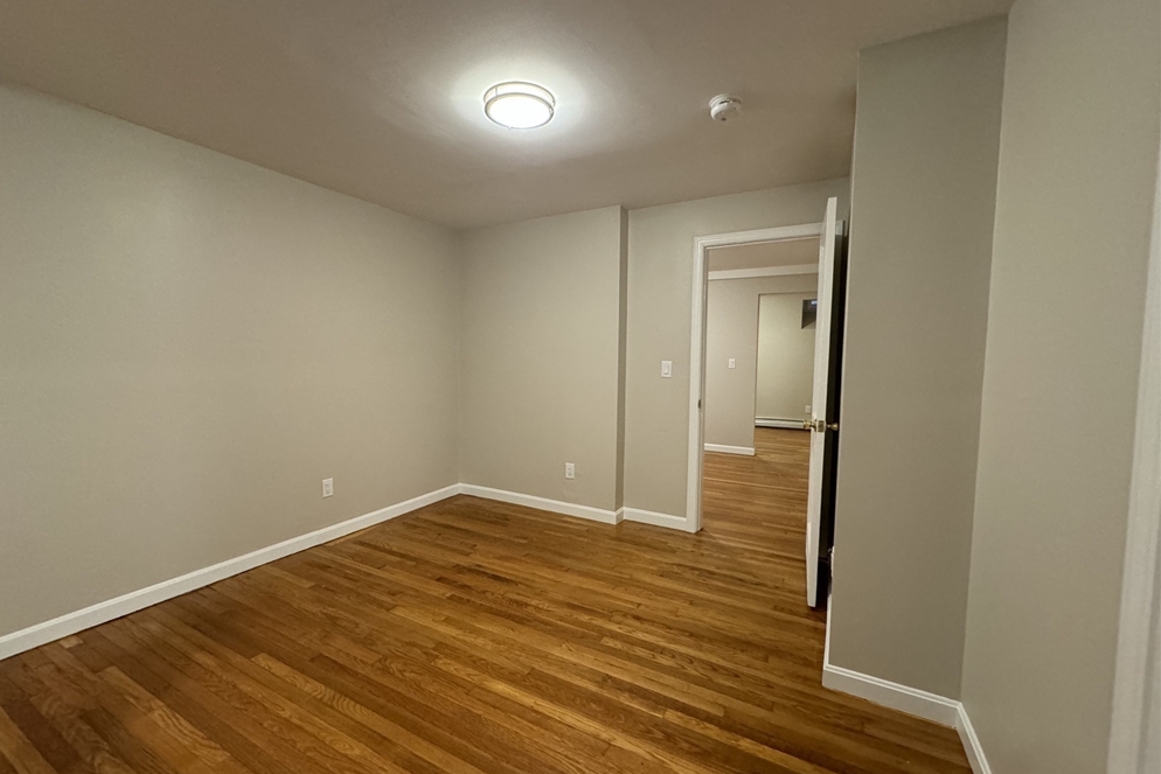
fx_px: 484
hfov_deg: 100.4
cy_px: 385
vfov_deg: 77.3
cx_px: 564
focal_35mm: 15
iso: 400
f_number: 2.2
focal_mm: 2.22
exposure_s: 1/60
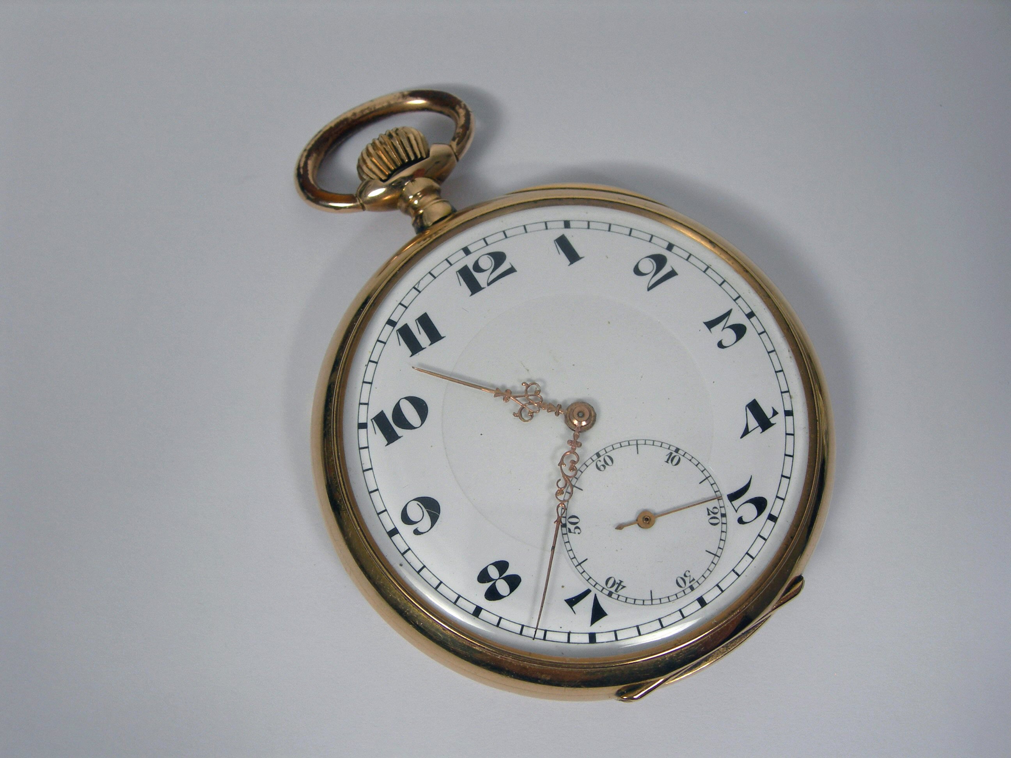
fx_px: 1110
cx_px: 506
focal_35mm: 38
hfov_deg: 49.0
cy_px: 379
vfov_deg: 37.7
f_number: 4.8
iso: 50
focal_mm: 7.8
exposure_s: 1/56.2
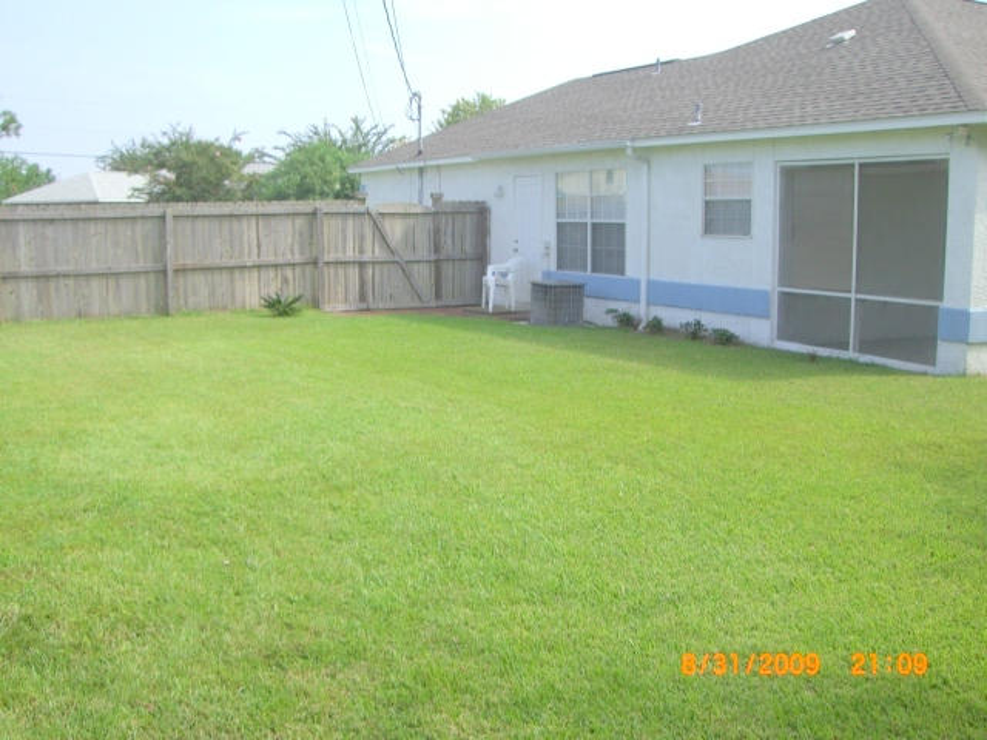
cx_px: 494
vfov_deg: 37.7
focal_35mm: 38
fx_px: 1083
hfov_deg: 49.0
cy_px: 370
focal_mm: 6.2
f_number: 4.3
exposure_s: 1/400
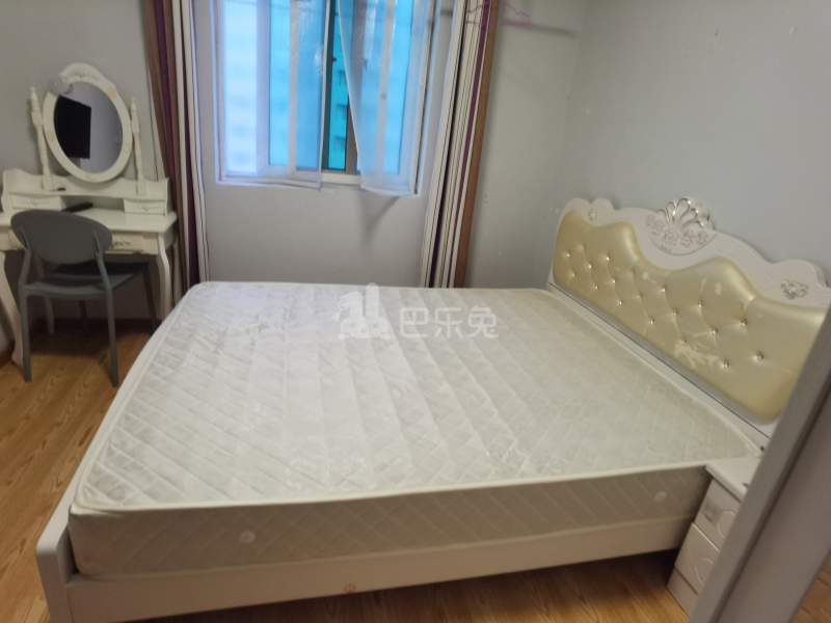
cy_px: 312
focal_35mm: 18
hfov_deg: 87.8
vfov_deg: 71.6
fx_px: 432
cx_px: 416
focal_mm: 4.4
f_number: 1.8
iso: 400
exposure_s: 1/33.3
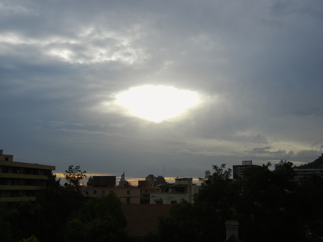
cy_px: 121
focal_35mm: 39
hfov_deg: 47.9
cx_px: 162
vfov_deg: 36.8
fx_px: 364
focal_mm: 7.1
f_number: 7.4
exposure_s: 1/283
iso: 160
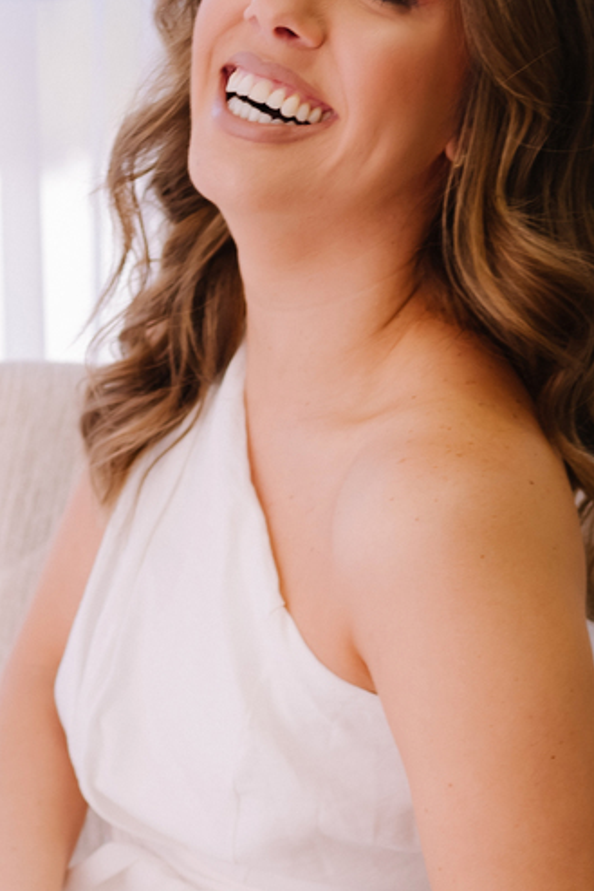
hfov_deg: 10.7
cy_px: 972
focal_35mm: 128
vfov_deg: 15.6
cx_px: 63
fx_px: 3166
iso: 200
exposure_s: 1/100
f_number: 2.5
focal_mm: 35
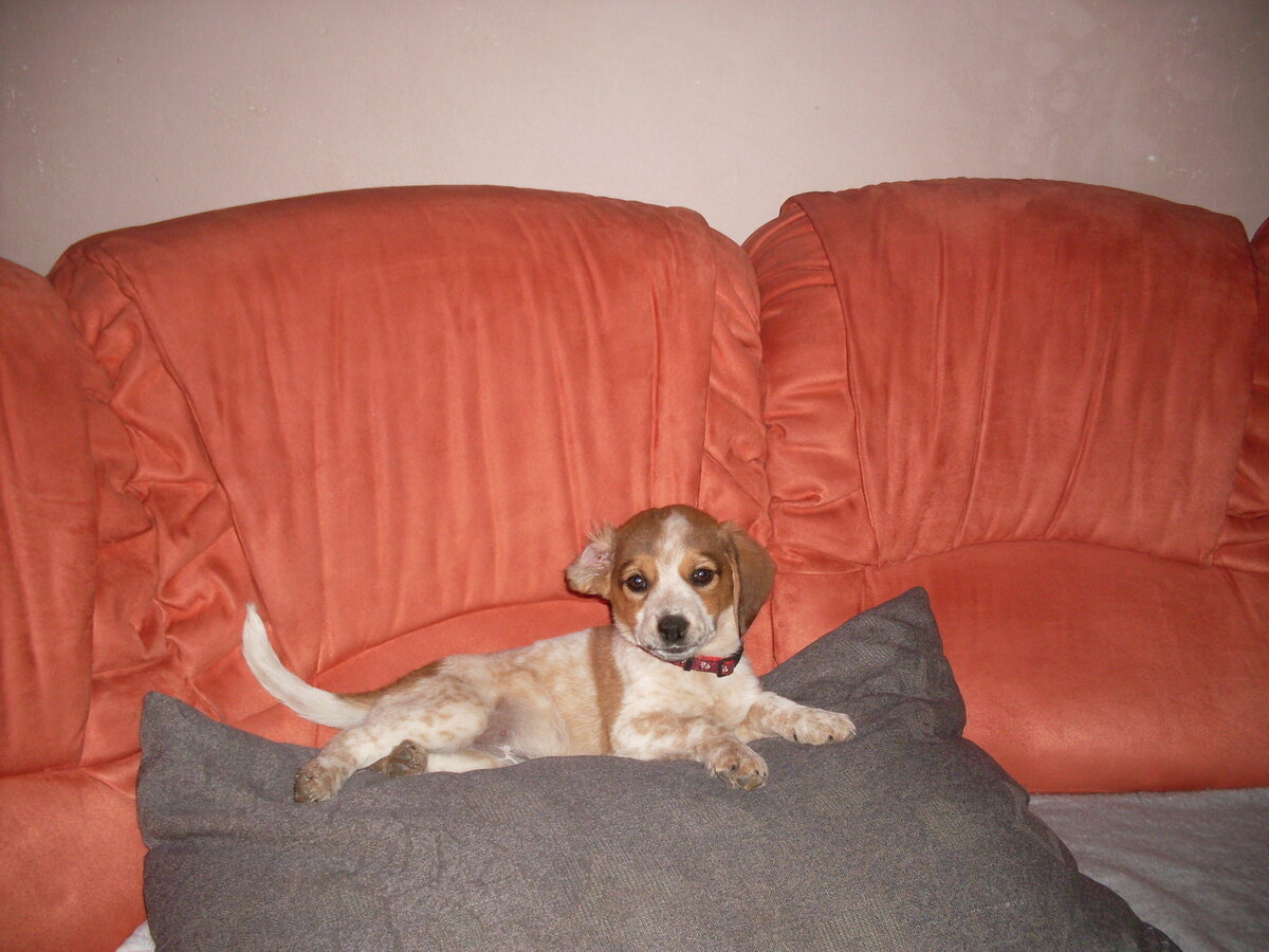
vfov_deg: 37.7
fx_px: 1393
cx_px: 634
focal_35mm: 38
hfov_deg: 49.0
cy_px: 476
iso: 100
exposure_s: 1/45
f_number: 2.8
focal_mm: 6.3
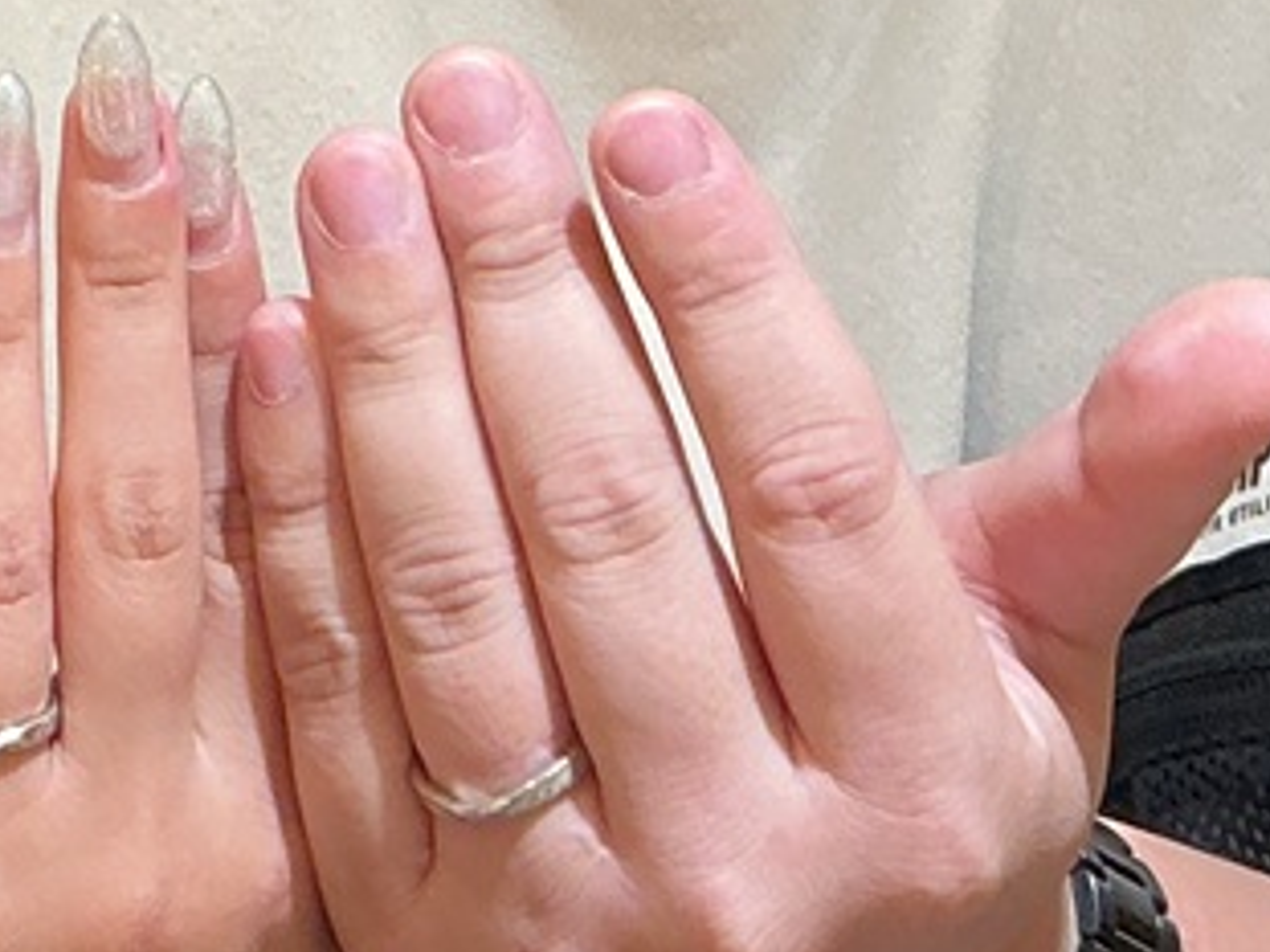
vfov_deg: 34.0
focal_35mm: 42
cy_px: 639
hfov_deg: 44.5
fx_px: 1540
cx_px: 482
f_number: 1.8
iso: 50
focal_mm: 3
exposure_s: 1/60
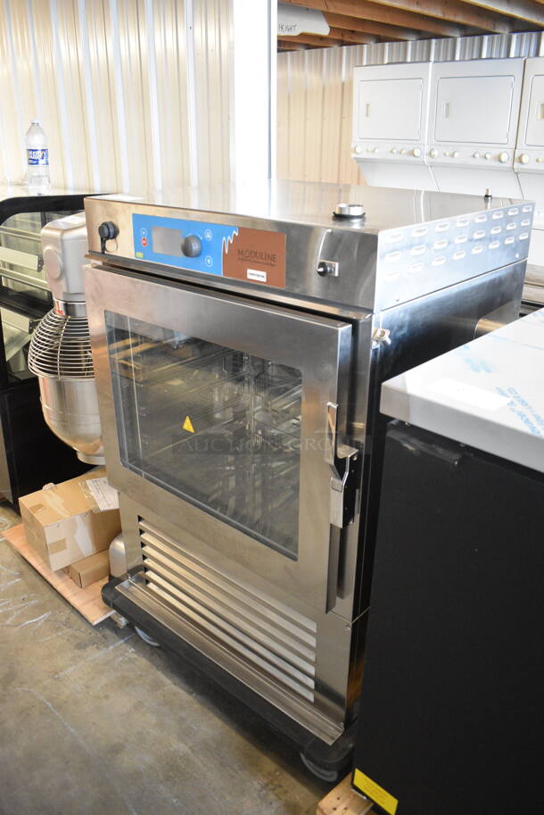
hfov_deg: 48.0
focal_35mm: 27
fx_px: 611
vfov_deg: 67.3
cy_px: 408
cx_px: 272
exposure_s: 1/125
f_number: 3.5
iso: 3200
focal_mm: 18
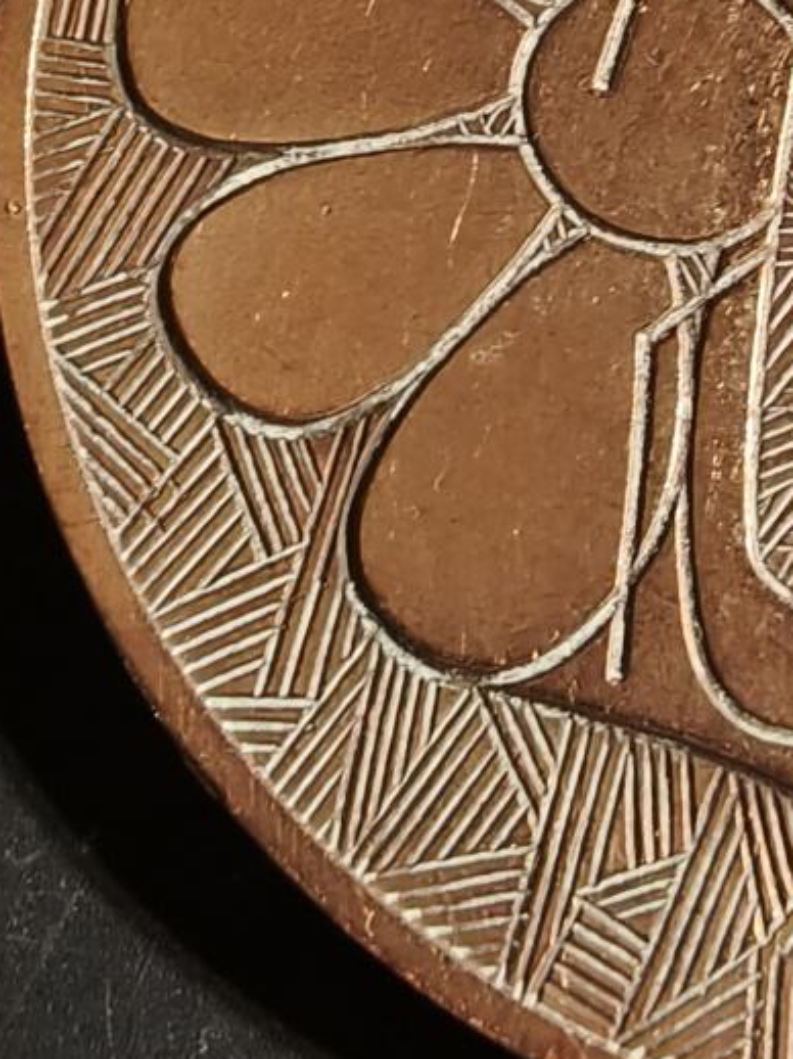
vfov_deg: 24.4
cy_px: 534
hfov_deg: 17.3
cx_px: 1024
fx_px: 2446
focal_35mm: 80
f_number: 2
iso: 250
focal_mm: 2.32
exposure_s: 1/100
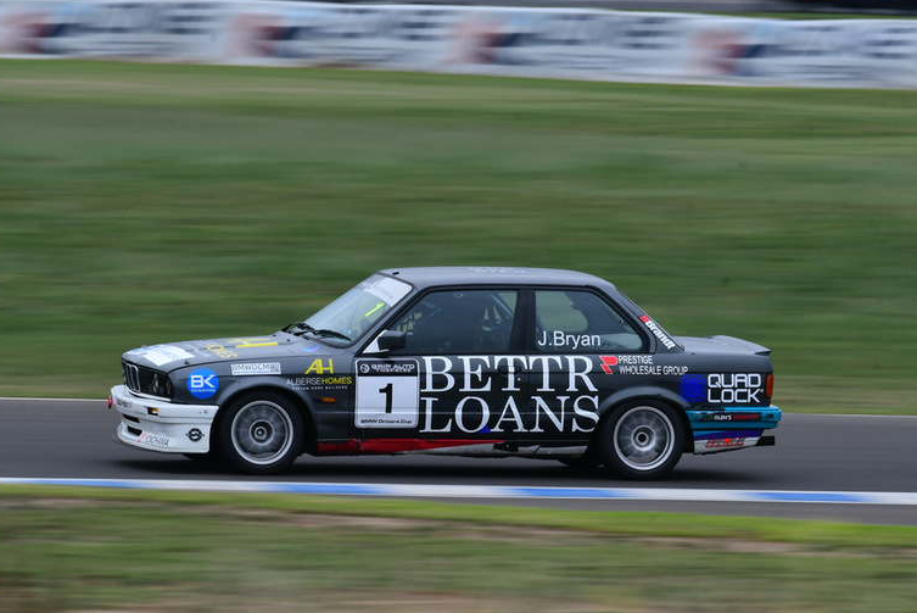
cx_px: 473
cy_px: 300
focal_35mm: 701
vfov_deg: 2.0
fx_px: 17866
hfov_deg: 2.9
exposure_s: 1/100
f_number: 14
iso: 200
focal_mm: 440
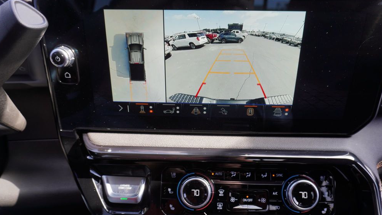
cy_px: 118
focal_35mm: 26
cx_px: 194
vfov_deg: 44.3
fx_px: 263
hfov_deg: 71.9
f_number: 4
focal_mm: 16
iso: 100
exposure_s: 1/60
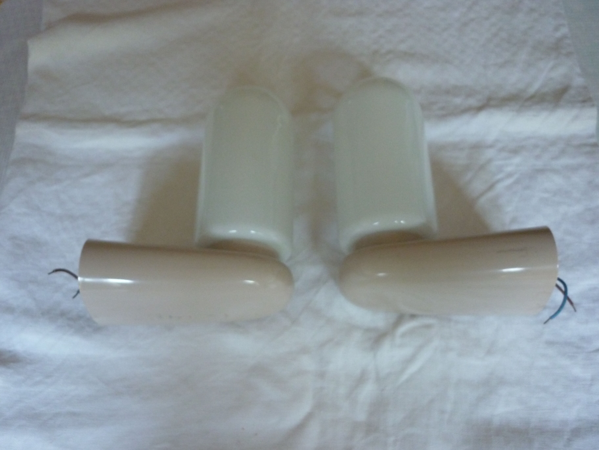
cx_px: 300
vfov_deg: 42.9
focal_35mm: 33
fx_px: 571
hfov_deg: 55.4
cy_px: 225
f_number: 2.8
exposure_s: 1/15
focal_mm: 5.5
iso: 400
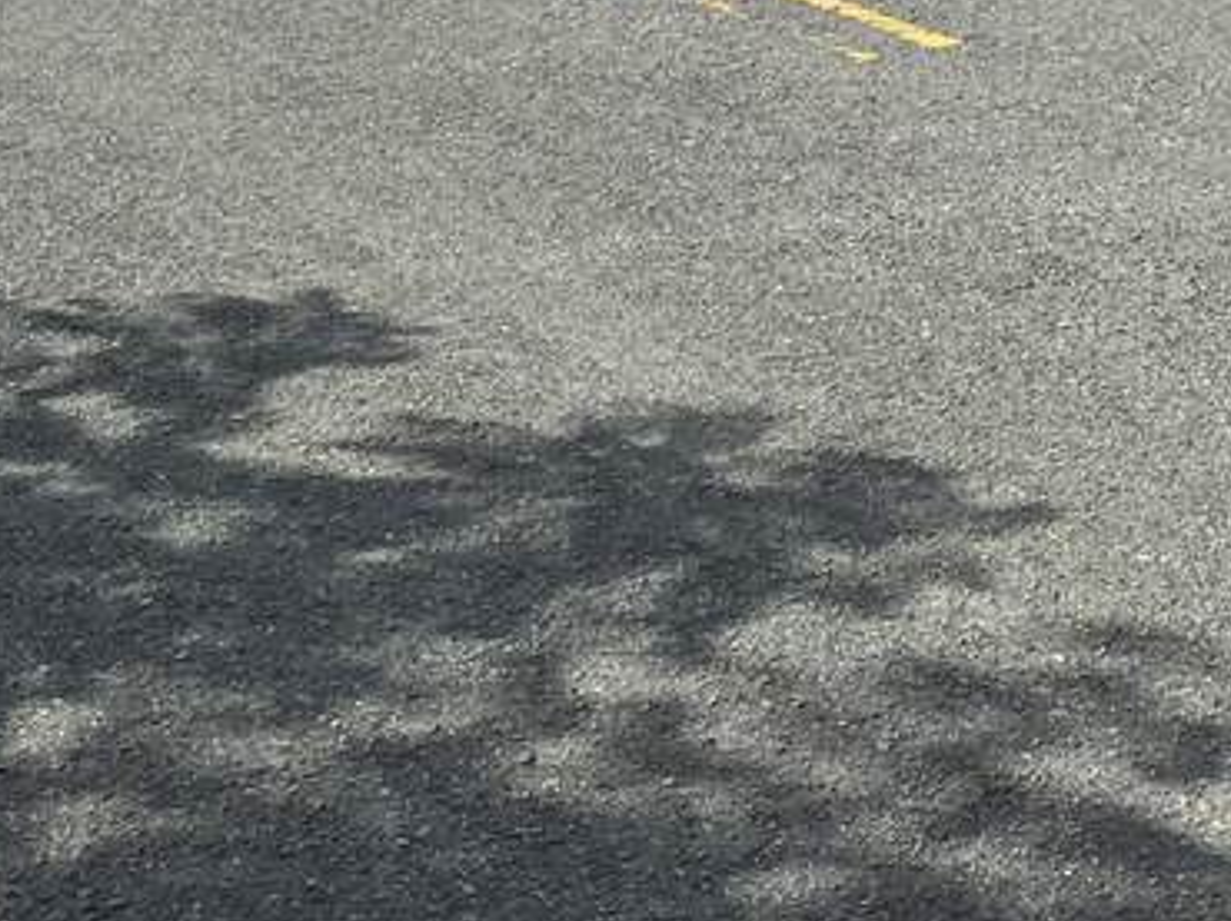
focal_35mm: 90
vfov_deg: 14.6
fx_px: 3198
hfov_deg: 20.8
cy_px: -672
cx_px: 1341
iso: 32
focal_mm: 4.2
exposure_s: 1/5291
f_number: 1.6
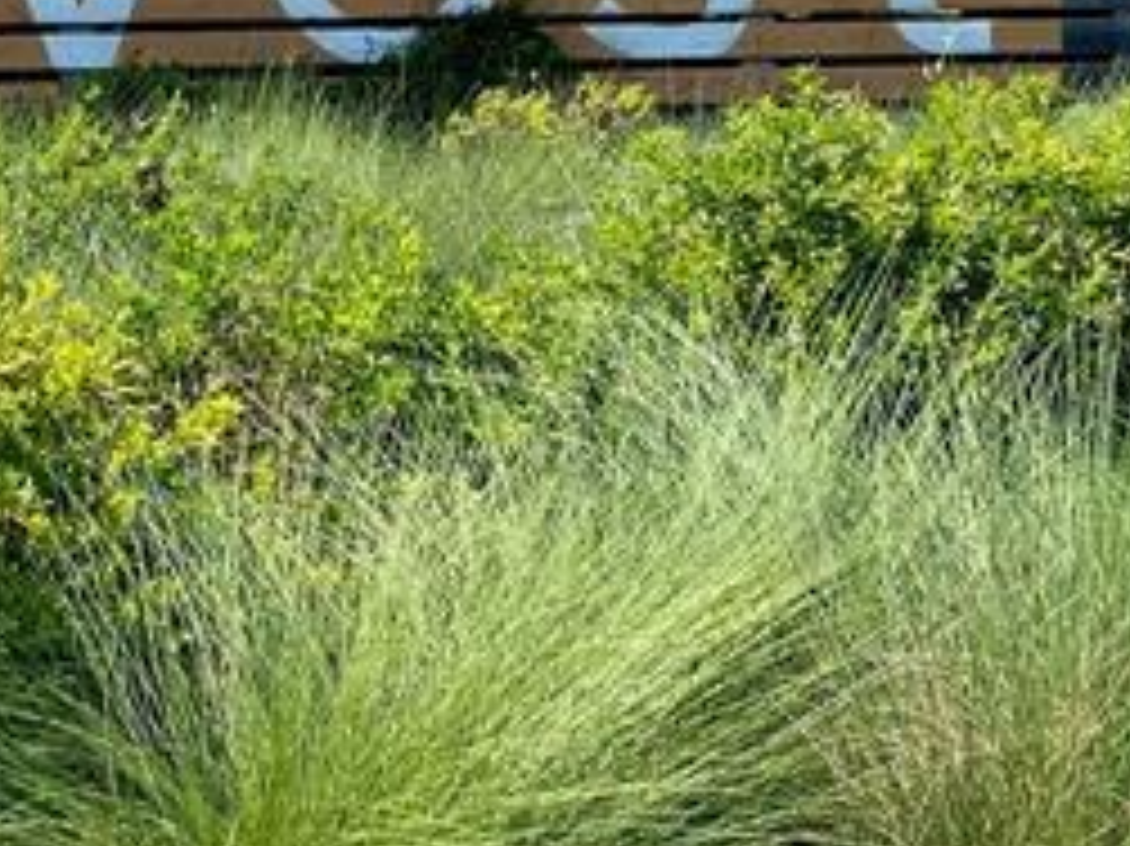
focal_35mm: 106
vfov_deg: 13.8
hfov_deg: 18.3
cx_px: 185
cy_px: 9
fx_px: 3459
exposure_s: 1/2571
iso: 32
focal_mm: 4.25
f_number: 1.8
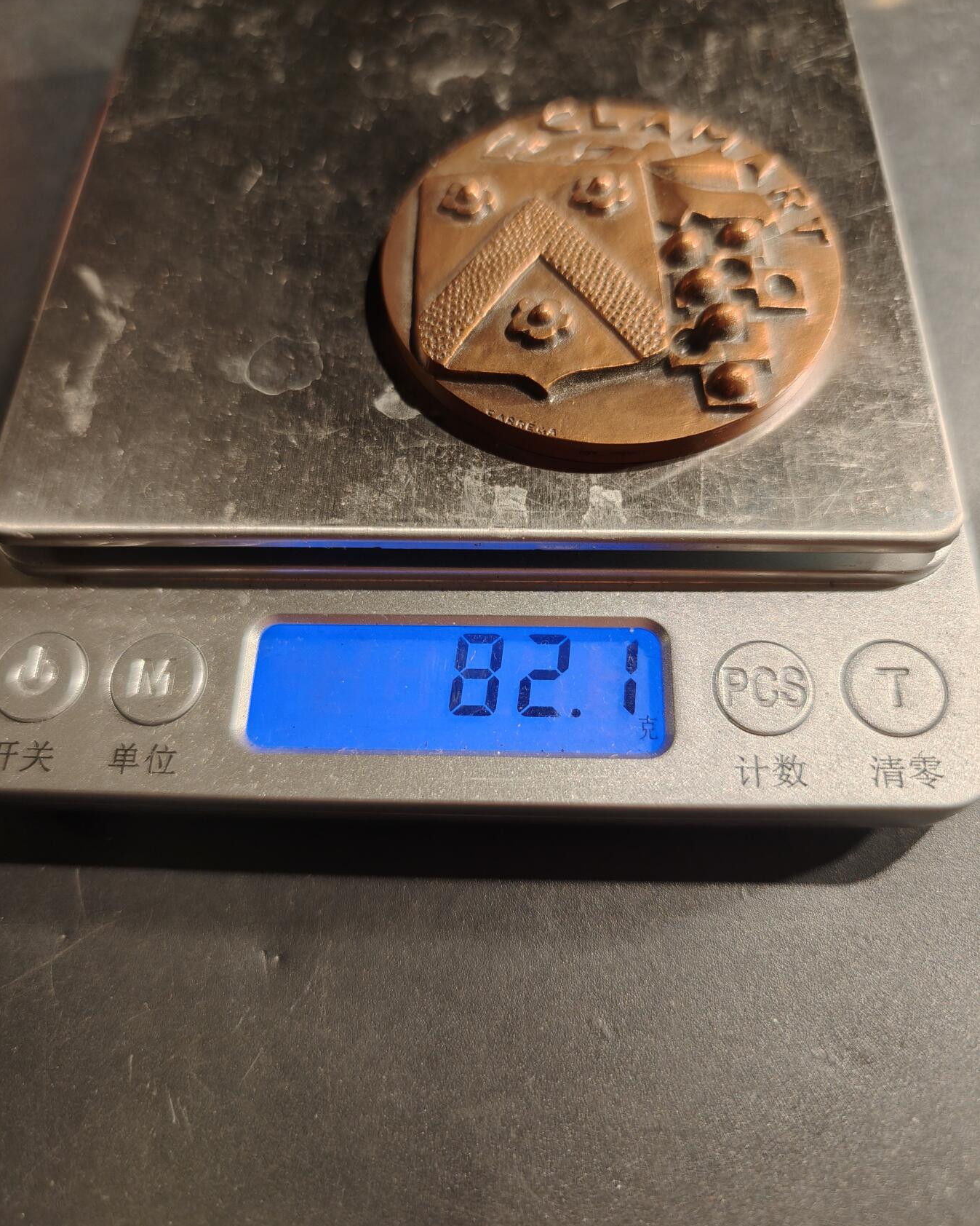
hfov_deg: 58.8
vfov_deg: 70.3
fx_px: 870
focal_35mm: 24
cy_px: 604
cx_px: 490
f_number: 1.6
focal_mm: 6.06
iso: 250
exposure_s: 1/174
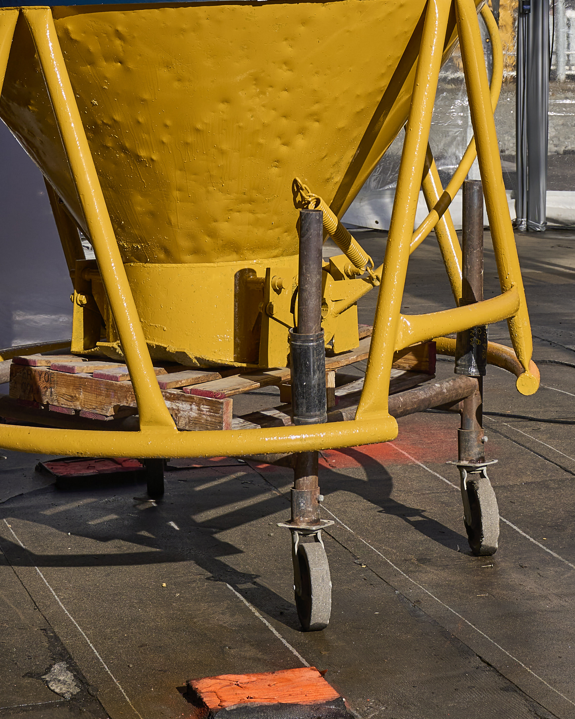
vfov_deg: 16.0
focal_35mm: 108
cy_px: -414
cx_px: 354
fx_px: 2297
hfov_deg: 14.3
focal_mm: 35
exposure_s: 1/1250
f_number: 5.6
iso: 160
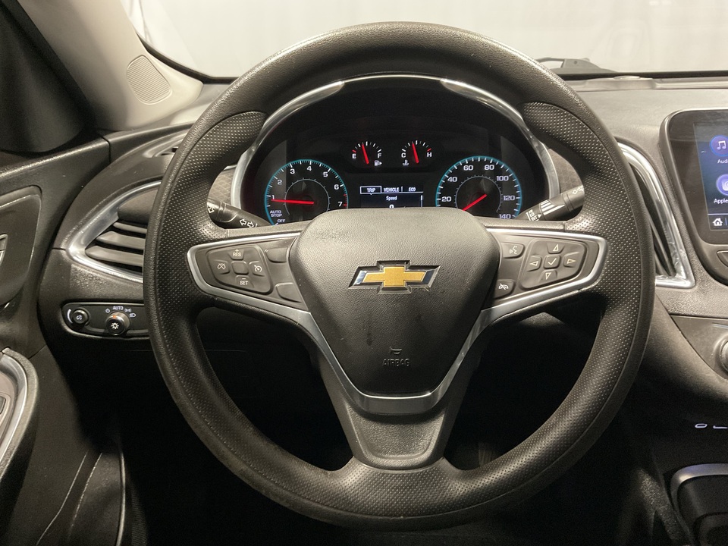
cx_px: 364
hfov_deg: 61.7
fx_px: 610
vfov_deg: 48.2
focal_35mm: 29
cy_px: 273
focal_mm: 3
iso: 320
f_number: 1.8
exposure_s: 1/25
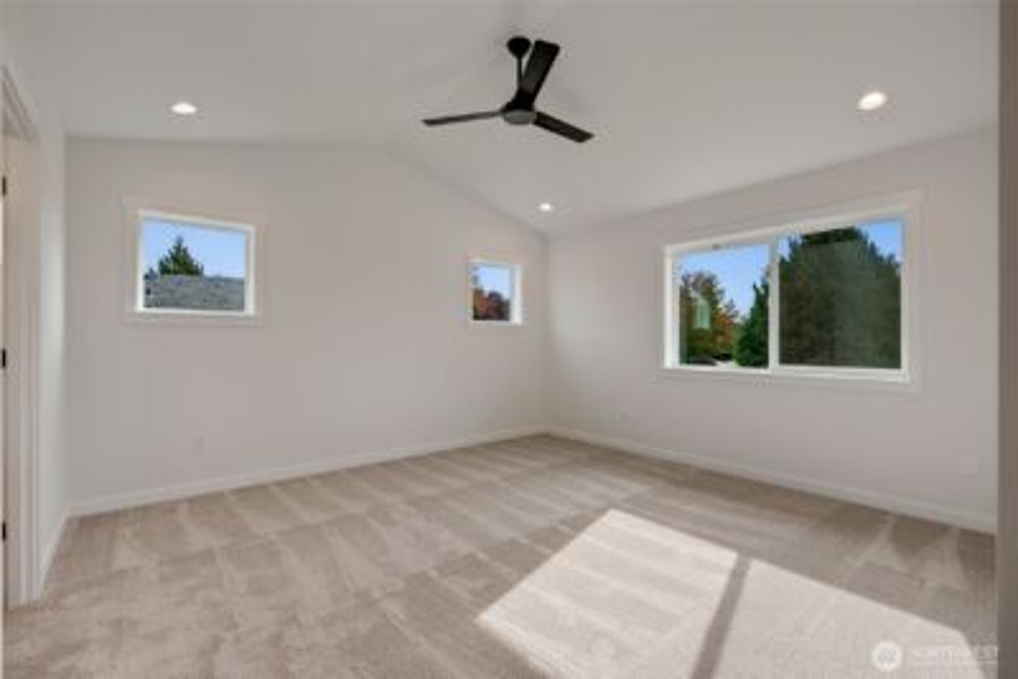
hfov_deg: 95.0
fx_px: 467
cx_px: 509
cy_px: 340
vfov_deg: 72.1
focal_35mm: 16
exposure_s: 1/2500
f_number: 9
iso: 400
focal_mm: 16.5
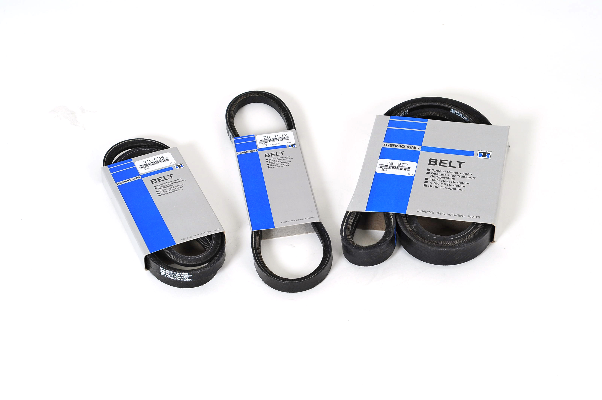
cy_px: 200
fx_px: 1253
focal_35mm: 75
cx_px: 301
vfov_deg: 18.1
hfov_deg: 27.0
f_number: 8
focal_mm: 50
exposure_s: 1/8
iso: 200
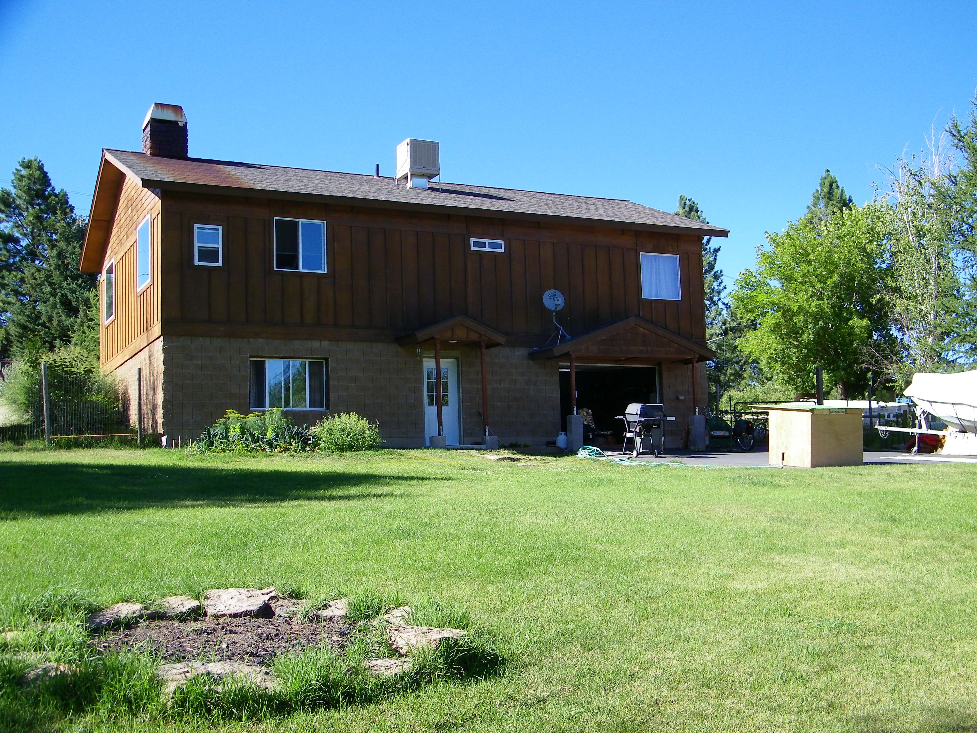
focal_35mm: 40
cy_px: 366
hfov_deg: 46.8
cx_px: 488
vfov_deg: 36.0
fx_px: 1129
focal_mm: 7.1
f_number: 3.8
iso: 80
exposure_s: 1/320
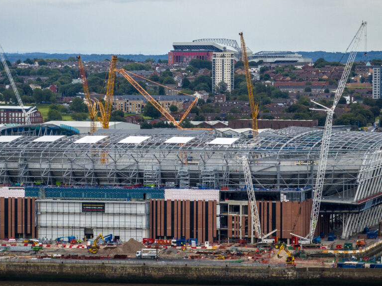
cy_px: 159
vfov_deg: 6.7
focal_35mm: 221
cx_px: 175
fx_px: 2438
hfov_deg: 9.0
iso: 100
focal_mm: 30.71
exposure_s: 1/320
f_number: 3.4
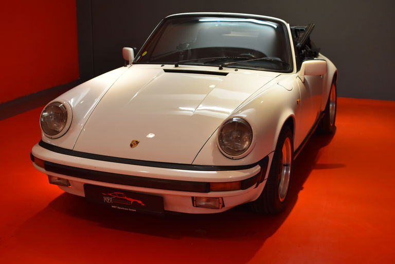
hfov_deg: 37.9
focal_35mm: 52
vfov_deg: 25.8
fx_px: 576
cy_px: 132
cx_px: 198
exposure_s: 1/60
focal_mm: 35
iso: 640
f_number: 4
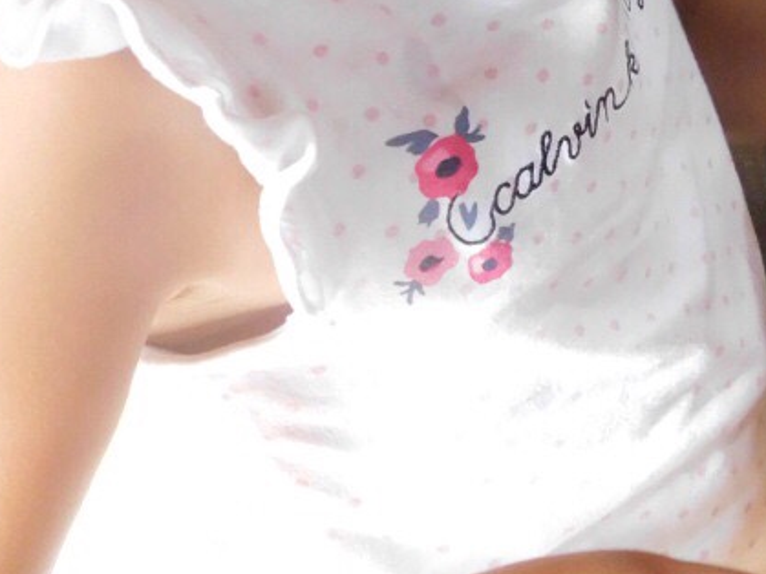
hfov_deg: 22.2
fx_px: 1748
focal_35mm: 79
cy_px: 69
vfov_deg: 18.4
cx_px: 996
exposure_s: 1/25
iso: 400
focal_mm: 4
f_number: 3
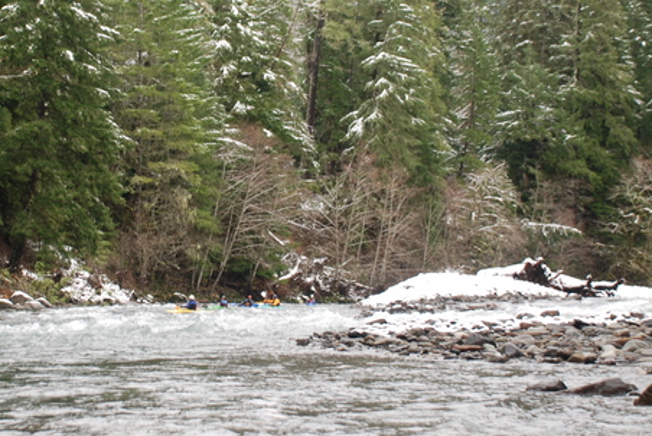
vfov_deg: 16.1
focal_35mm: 85
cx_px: 185
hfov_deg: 23.7
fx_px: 1540
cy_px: 155
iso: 160
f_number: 4.5
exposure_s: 1/80
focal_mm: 32
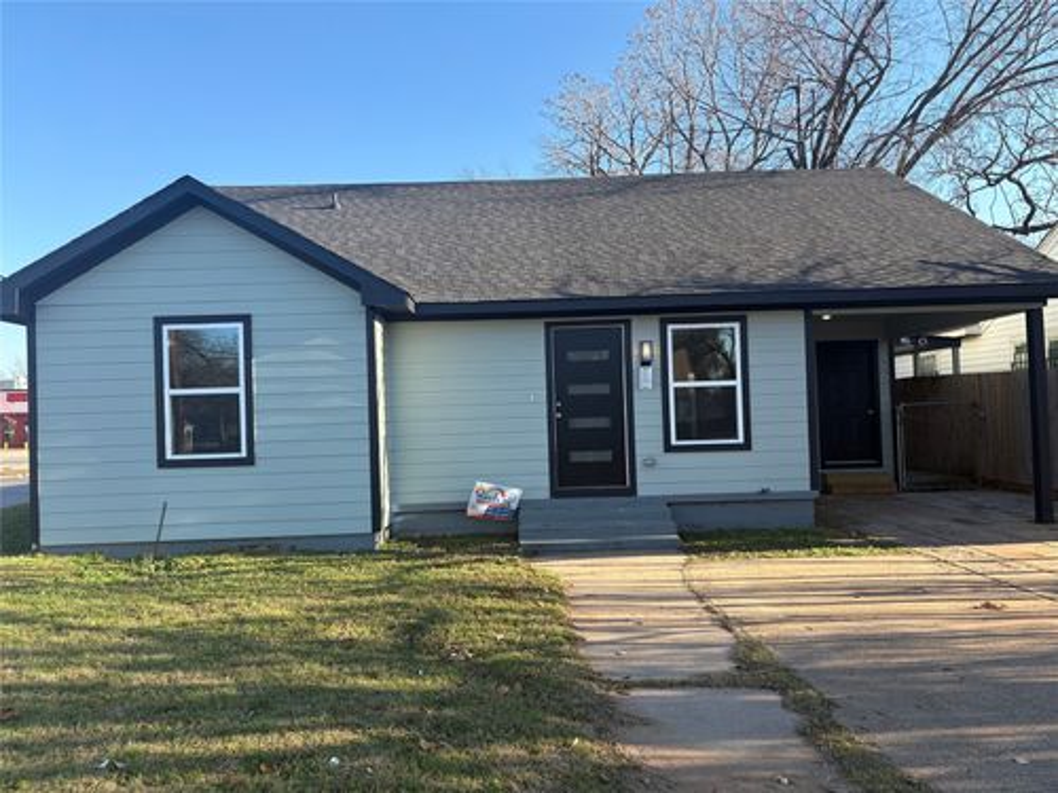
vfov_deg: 53.1
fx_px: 795
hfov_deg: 67.3
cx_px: 529
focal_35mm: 26
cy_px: 396
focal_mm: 5.96
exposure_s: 1/810
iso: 50
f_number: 1.6
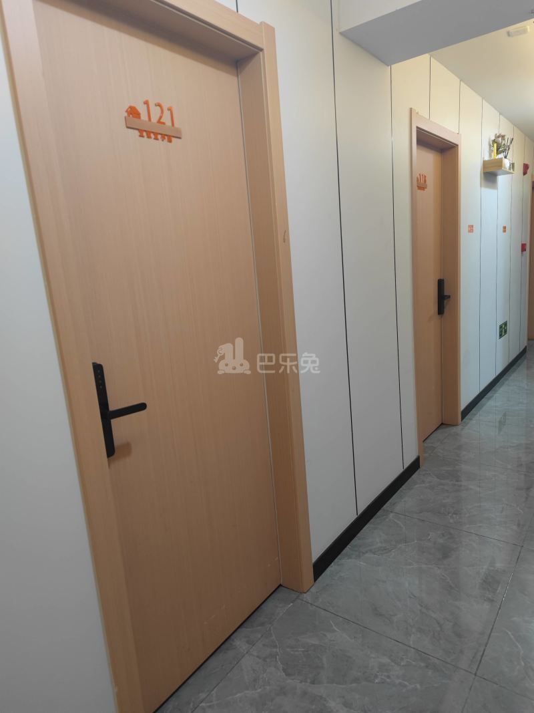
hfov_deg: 37.7
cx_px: 267
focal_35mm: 38
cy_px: 356
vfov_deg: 49.0
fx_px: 782
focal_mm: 7.59
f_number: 1.95
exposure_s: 1/100
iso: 416
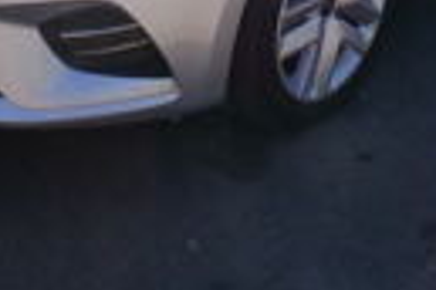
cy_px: -233
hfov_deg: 21.9
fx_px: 1126
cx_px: 210
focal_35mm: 93
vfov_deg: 13.2
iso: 100
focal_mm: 4.3
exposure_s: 1/60
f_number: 11.07
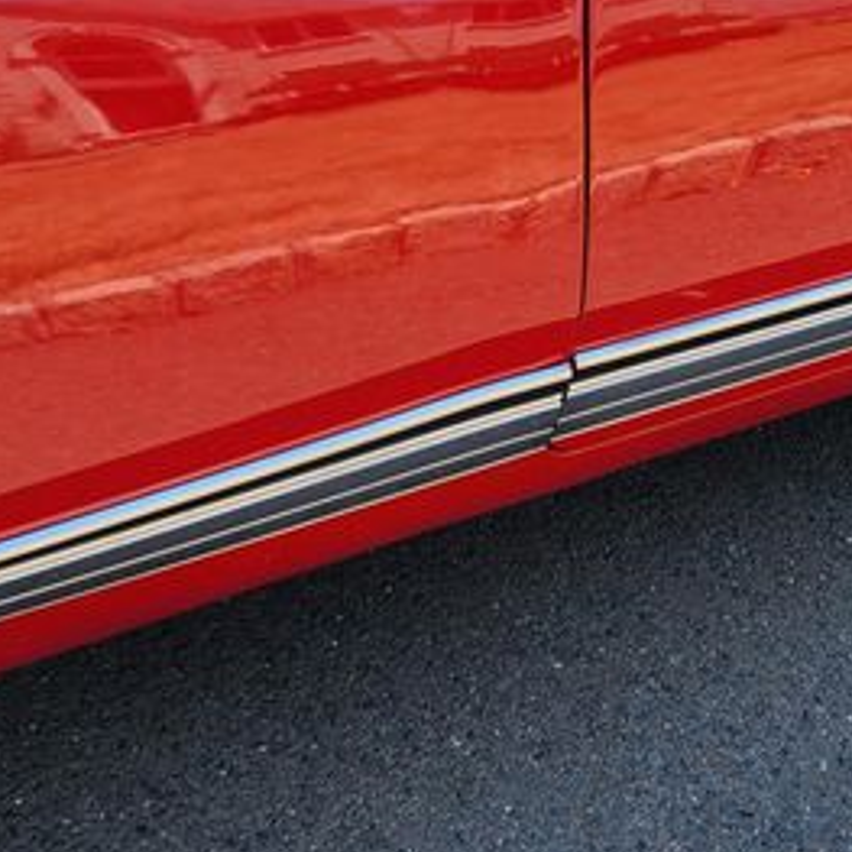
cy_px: 253
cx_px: 499
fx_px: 1559
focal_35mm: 56
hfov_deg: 30.5
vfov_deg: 30.2
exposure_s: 1/506
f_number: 1.8
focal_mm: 5.4
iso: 40
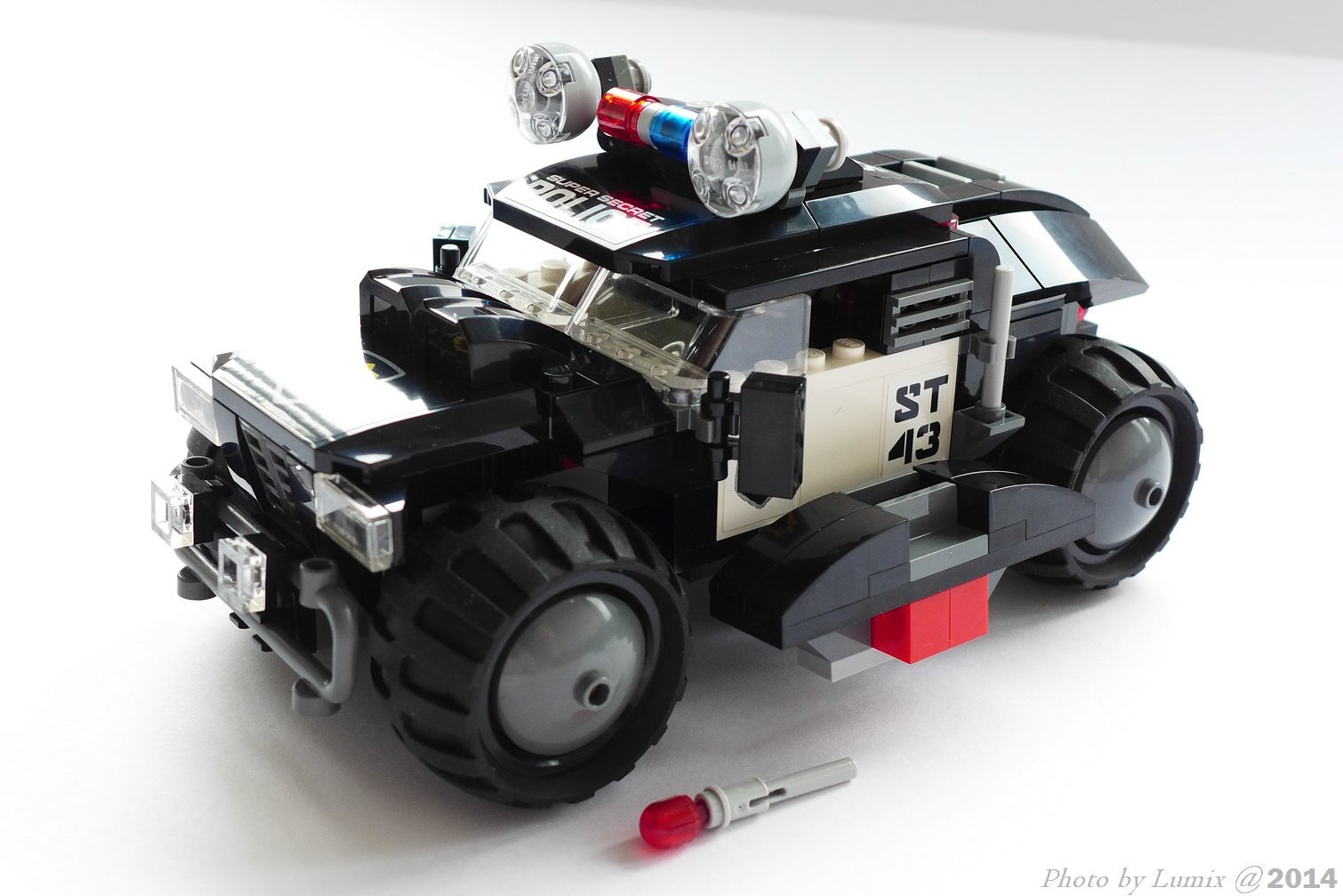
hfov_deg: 39.6
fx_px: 1866
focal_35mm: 50
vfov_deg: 27.0
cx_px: 672
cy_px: 448
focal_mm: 9.8
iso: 200
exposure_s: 1/25
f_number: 2.8
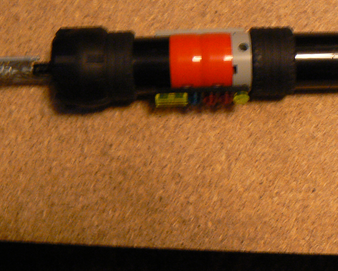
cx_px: 272
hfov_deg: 28.5
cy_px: 140
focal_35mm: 65
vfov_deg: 23.5
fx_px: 650
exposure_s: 1/15
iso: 200
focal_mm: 6
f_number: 2.8
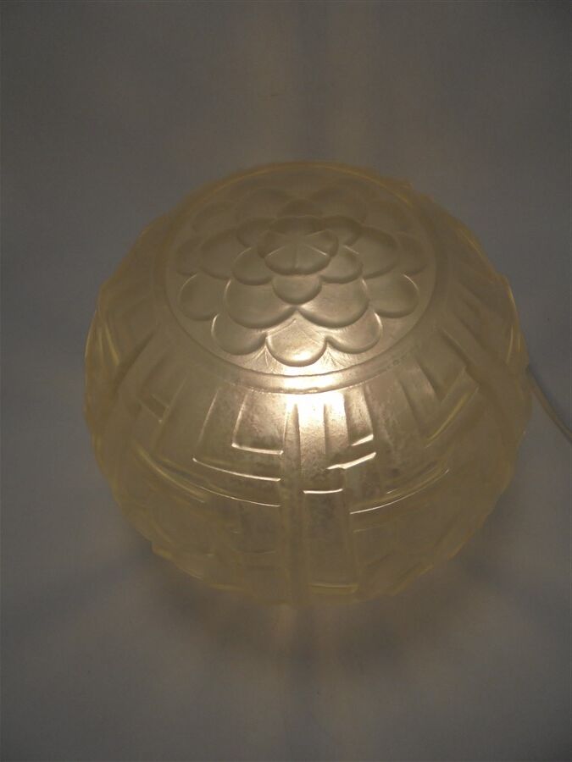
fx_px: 573
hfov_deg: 53.1
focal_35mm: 26
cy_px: 381
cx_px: 286
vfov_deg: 67.3
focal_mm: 4.6
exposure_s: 1/800
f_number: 3.5
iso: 100
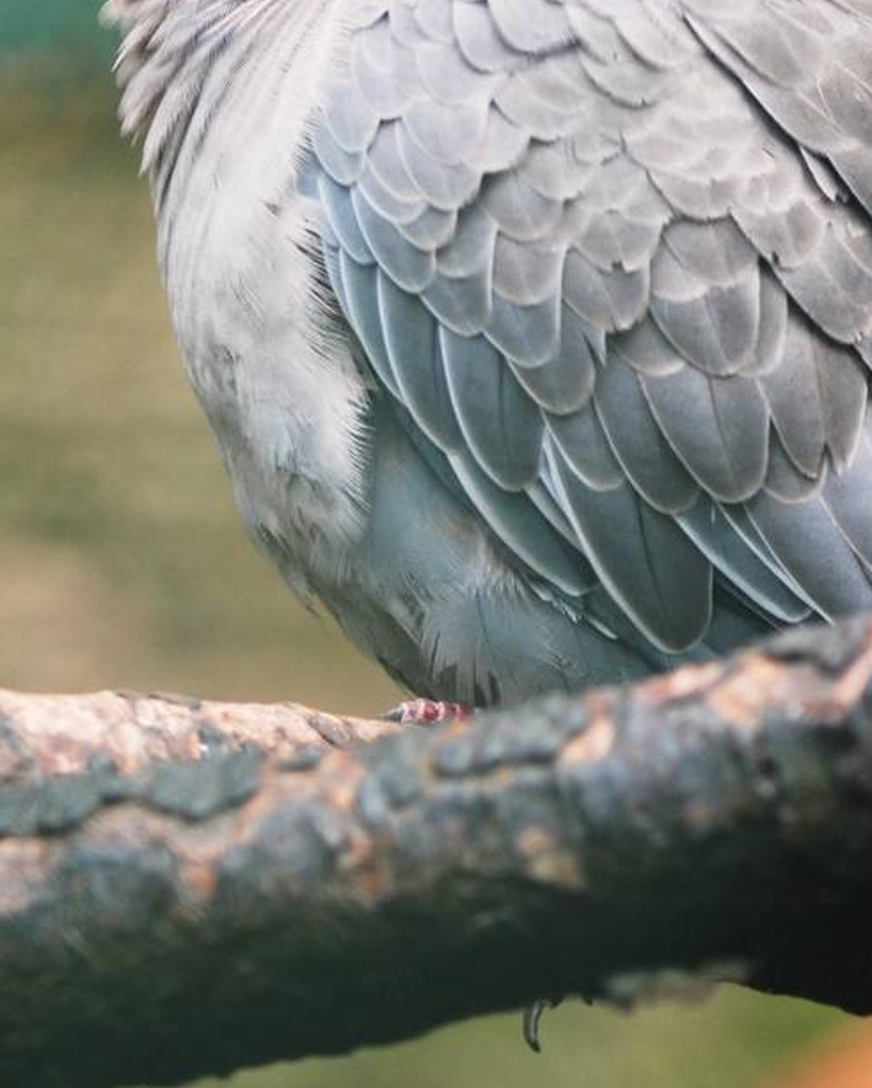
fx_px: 11258
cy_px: 358
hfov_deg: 4.4
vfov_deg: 5.5
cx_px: 689
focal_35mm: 349
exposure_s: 1/125
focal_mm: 95
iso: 280
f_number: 4.2
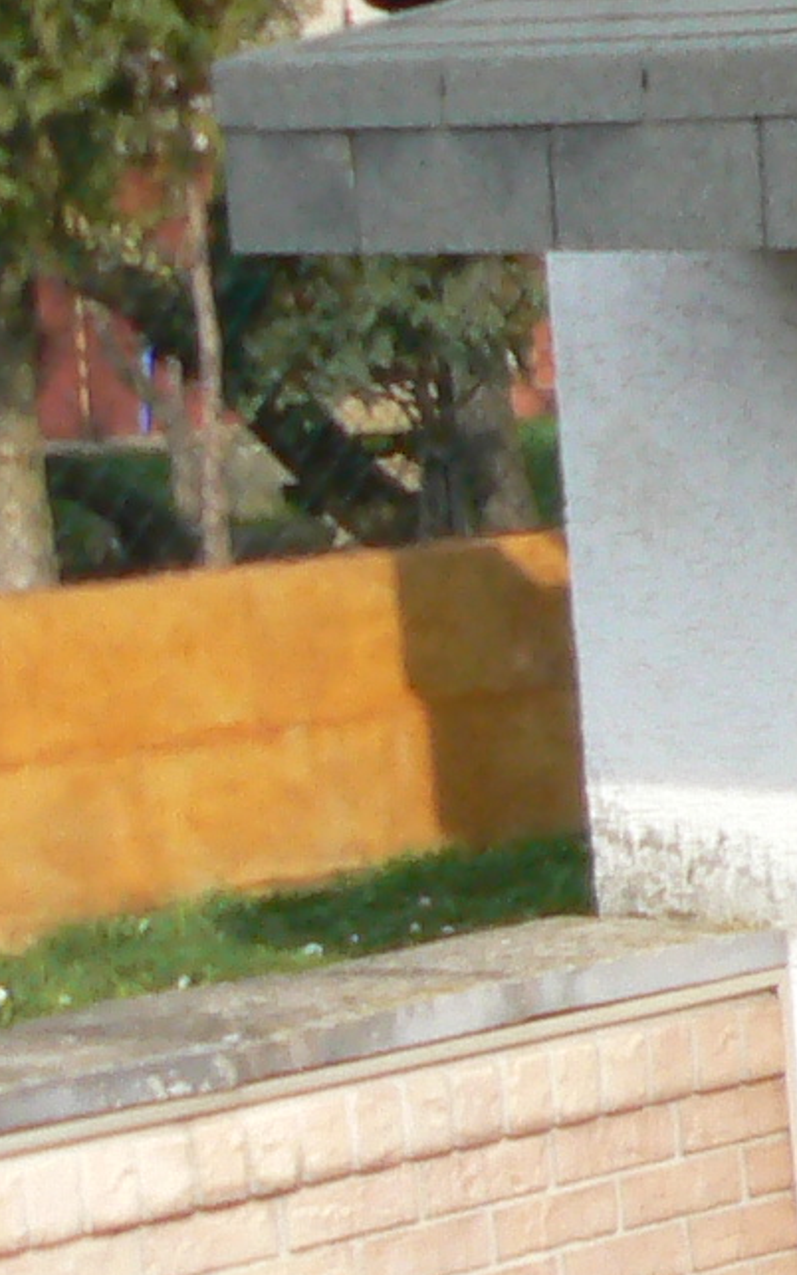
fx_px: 5803
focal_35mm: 167
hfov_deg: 6.9
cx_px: 2627
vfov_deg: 12.5
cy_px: 902
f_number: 4
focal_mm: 6
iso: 100
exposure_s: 1/800
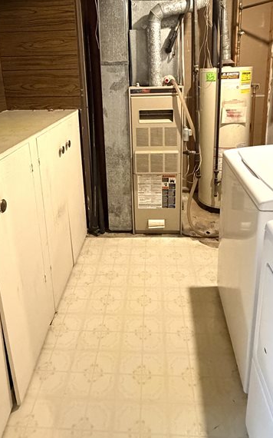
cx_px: 133
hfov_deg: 49.3
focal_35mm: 25
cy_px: 148
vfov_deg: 70.5
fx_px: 298
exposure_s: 1/60
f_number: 2.2
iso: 800
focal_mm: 2.22
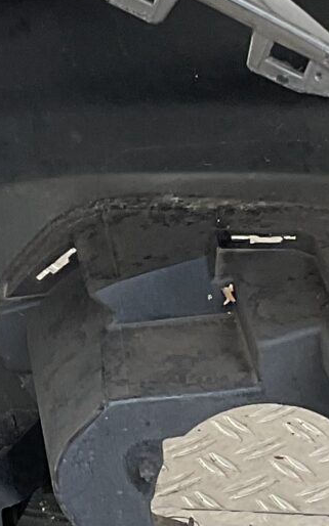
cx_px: -23
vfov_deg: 13.7
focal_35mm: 153
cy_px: 264
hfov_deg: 8.5
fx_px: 2196
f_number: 1.8
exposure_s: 1/100
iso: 20
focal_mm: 3
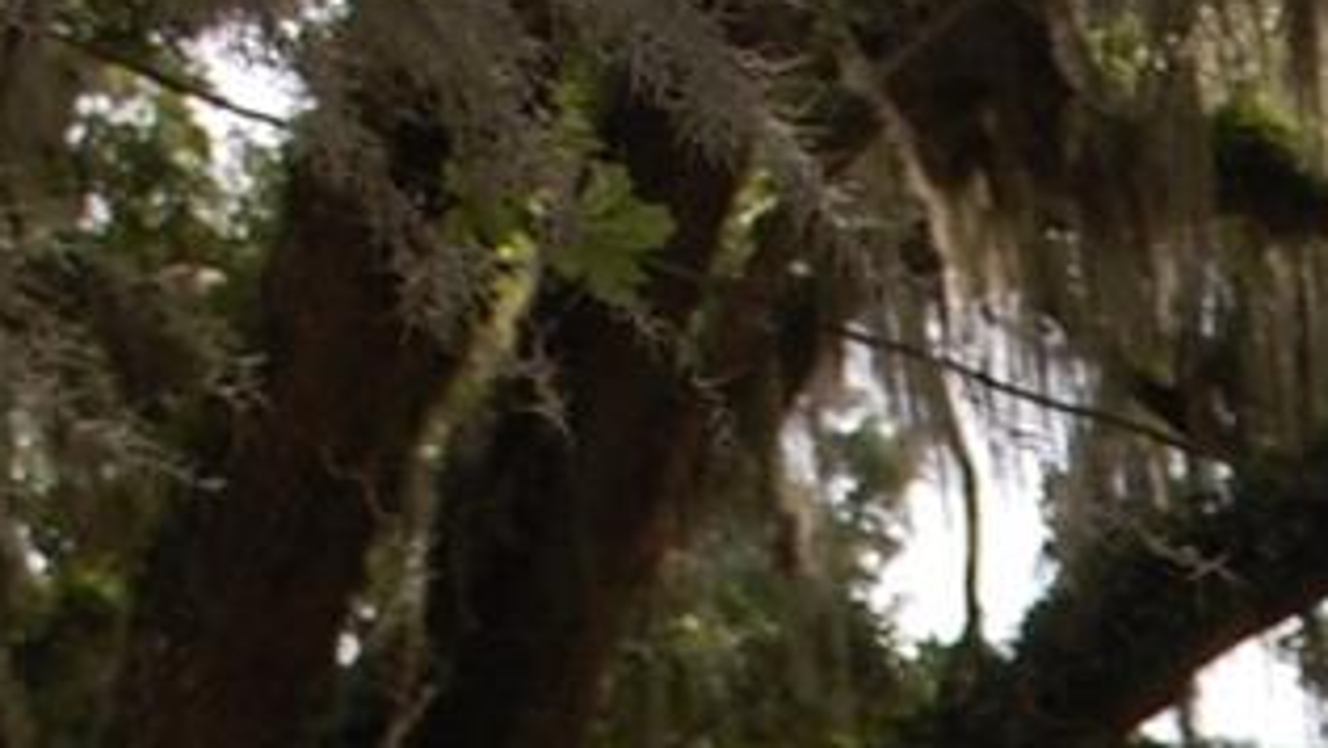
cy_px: 2141
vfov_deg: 4.4
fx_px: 9511
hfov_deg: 7.9
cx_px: 1841
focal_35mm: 270
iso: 200
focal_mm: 34
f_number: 5.6
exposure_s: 1/500
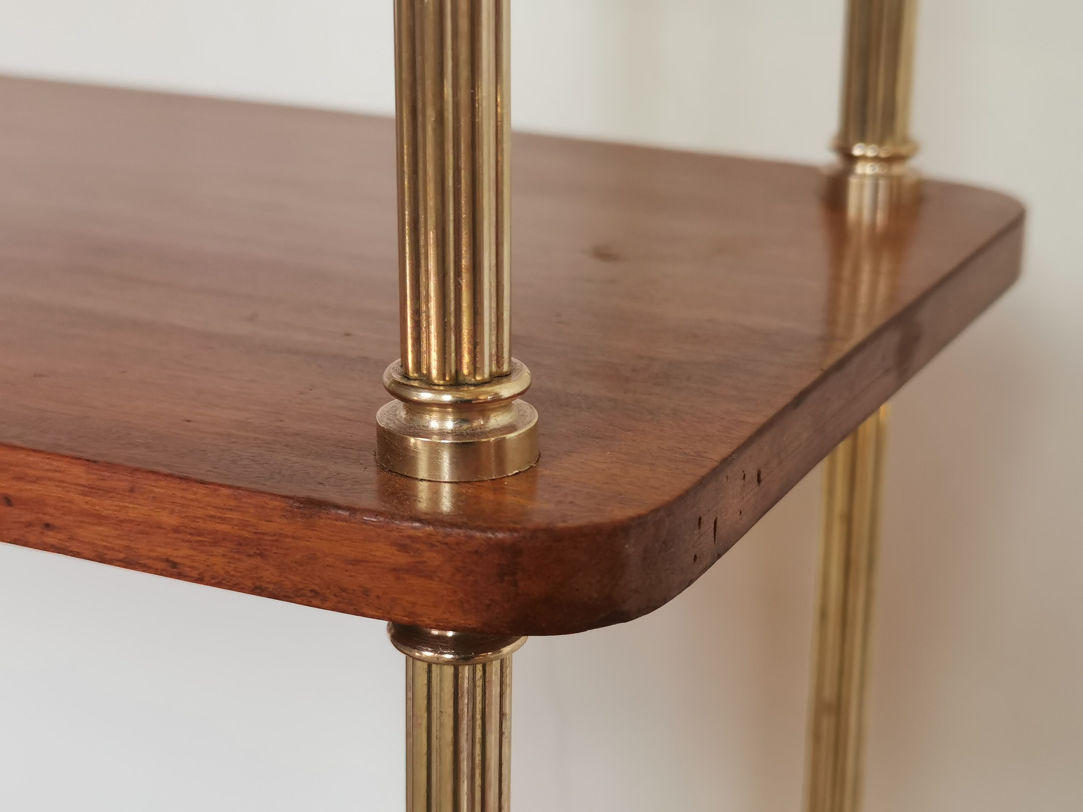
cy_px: 406
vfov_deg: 22.6
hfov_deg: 29.8
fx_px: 2034
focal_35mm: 65
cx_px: 542
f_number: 1.8
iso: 125
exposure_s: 1/100
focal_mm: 5.58
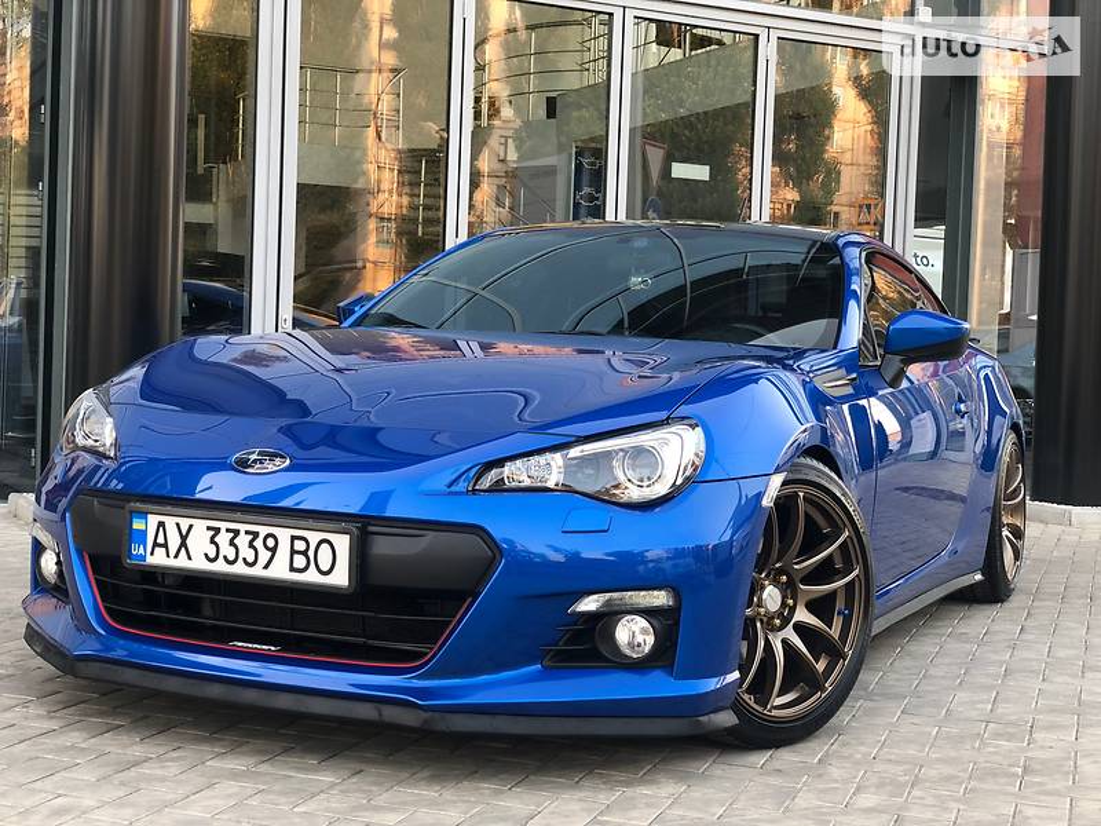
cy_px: 413
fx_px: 1654
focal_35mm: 52
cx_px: 550
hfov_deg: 36.8
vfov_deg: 28.0
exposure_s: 1/50
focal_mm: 6
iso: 40
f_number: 2.4
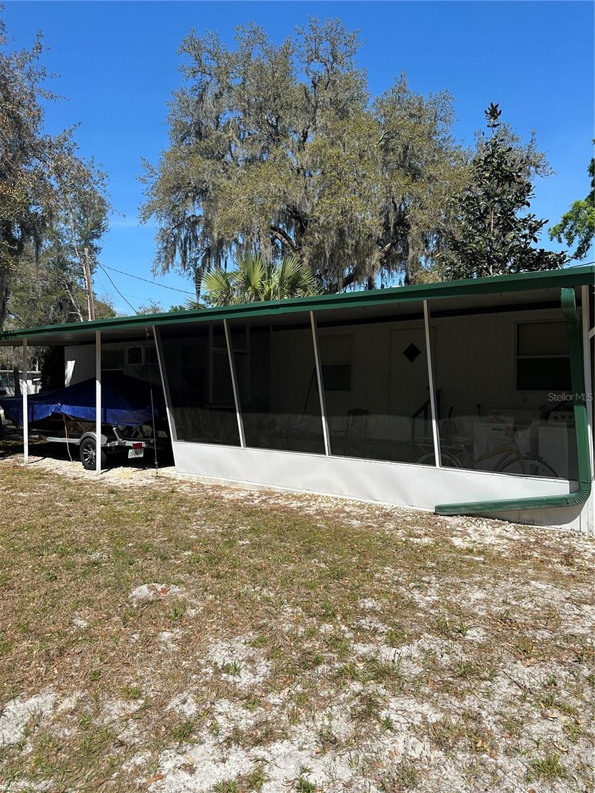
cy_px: 396
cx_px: 298
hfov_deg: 56.8
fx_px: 550
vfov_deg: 71.6
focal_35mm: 24
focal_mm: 6.86
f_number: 1.78
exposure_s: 1/3861
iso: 80
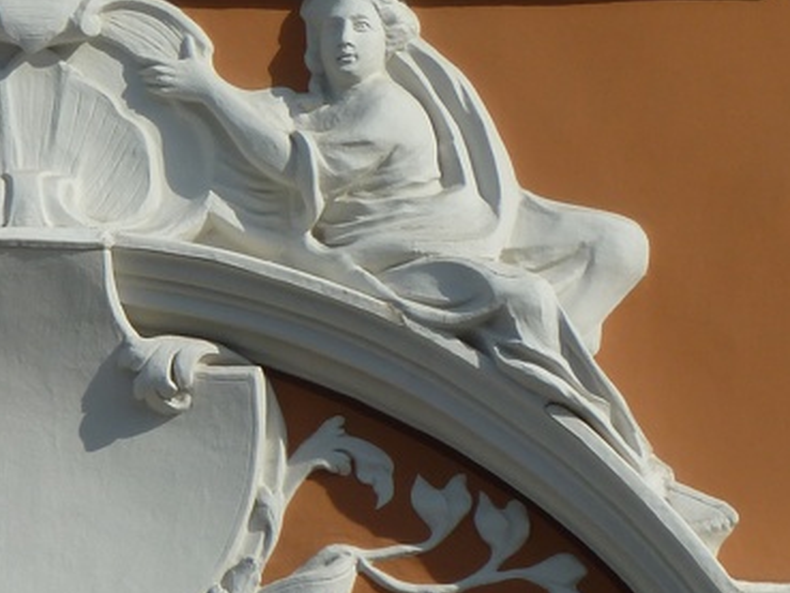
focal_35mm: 819
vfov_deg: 1.8
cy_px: 370
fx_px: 18697
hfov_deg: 2.4
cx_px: 26
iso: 80
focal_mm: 49.2
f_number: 5.6
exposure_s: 1/640
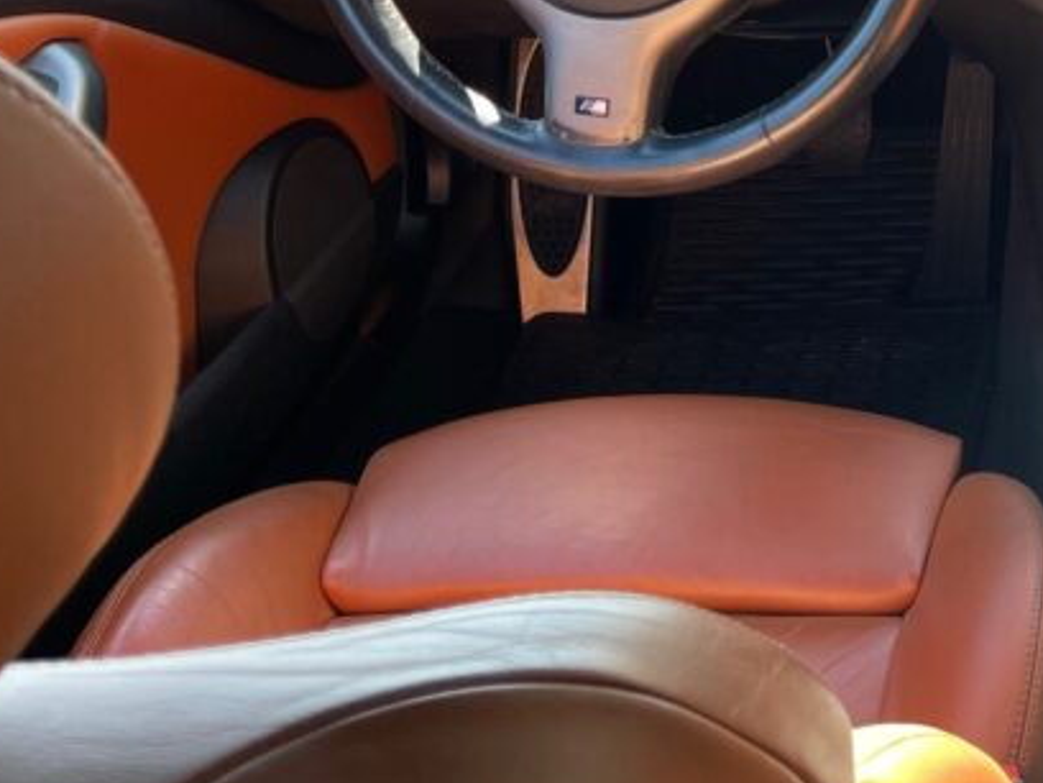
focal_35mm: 68
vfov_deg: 20.9
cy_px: -5
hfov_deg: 25.7
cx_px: 1244
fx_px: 2049
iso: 50
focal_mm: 5.1
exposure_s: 1/121
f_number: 1.6
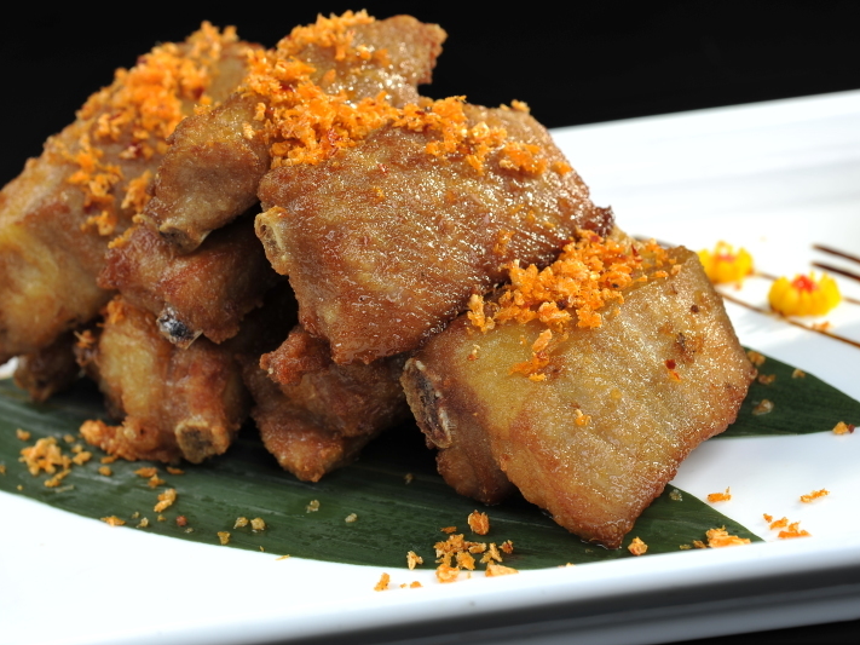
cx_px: 382
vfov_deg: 17.8
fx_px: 2062
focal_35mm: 83
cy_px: 267
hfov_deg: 23.6
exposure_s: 1/200
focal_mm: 60
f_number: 10
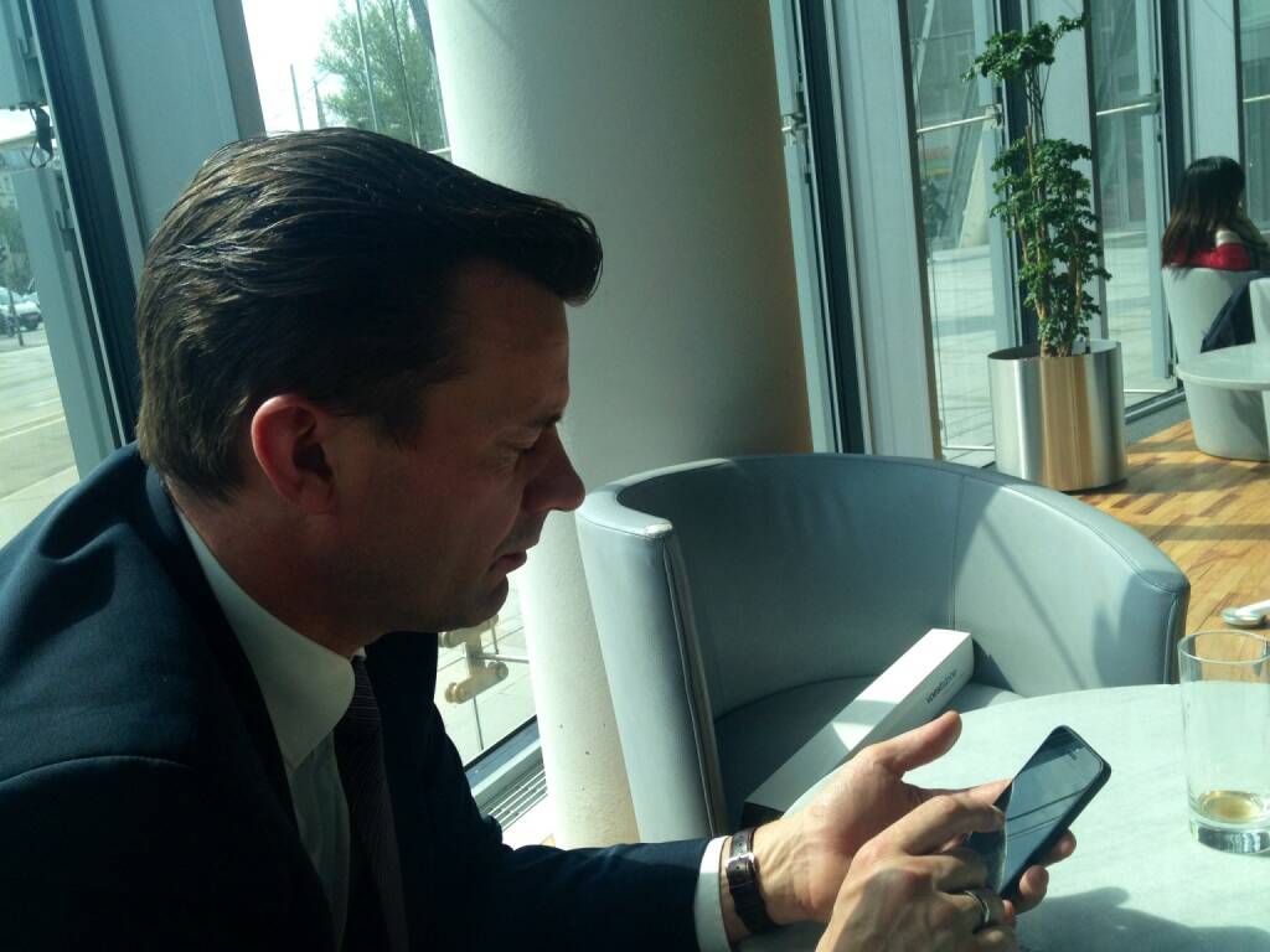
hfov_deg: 52.6
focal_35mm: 35
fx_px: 1284
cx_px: 635
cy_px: 476
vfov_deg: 40.7
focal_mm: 4.28
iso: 50
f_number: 2.4
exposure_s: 1/708
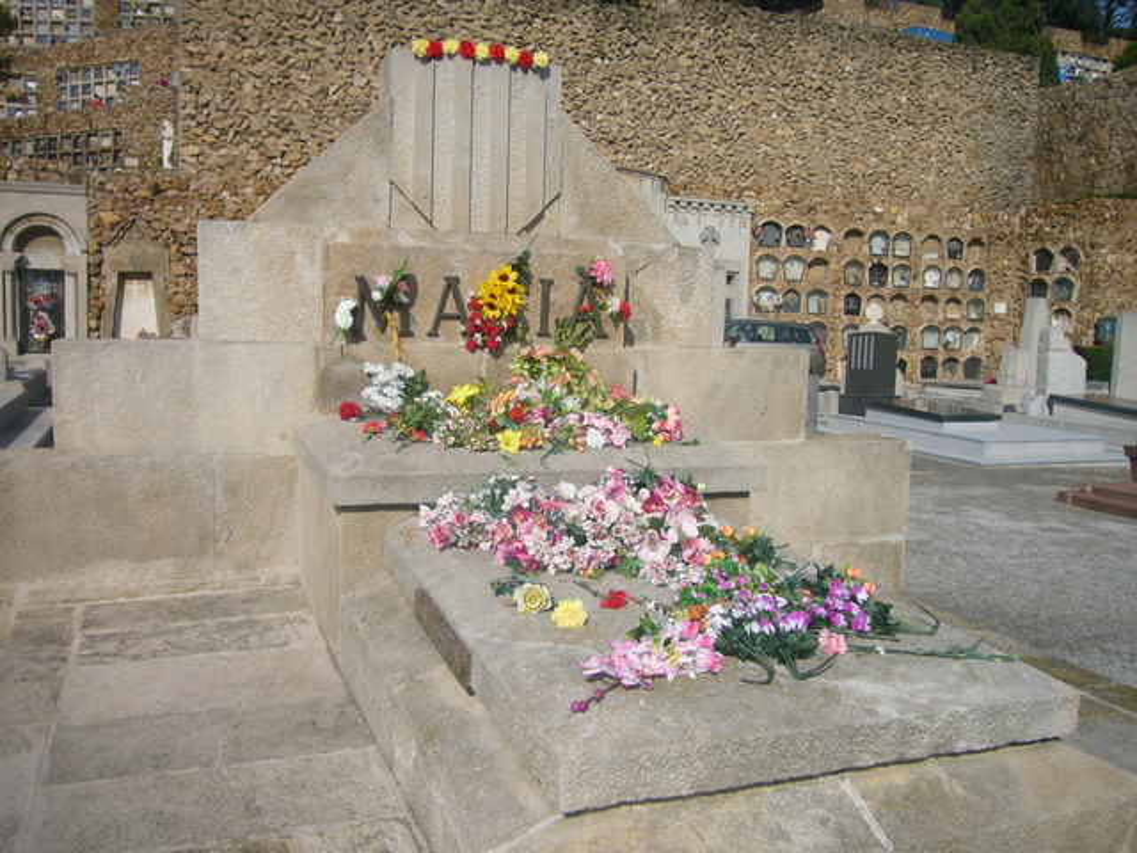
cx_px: 568
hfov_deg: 58.4
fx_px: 1018
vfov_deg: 45.4
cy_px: 426
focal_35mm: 31
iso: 80
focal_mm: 4.6
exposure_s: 1/640
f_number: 5.6
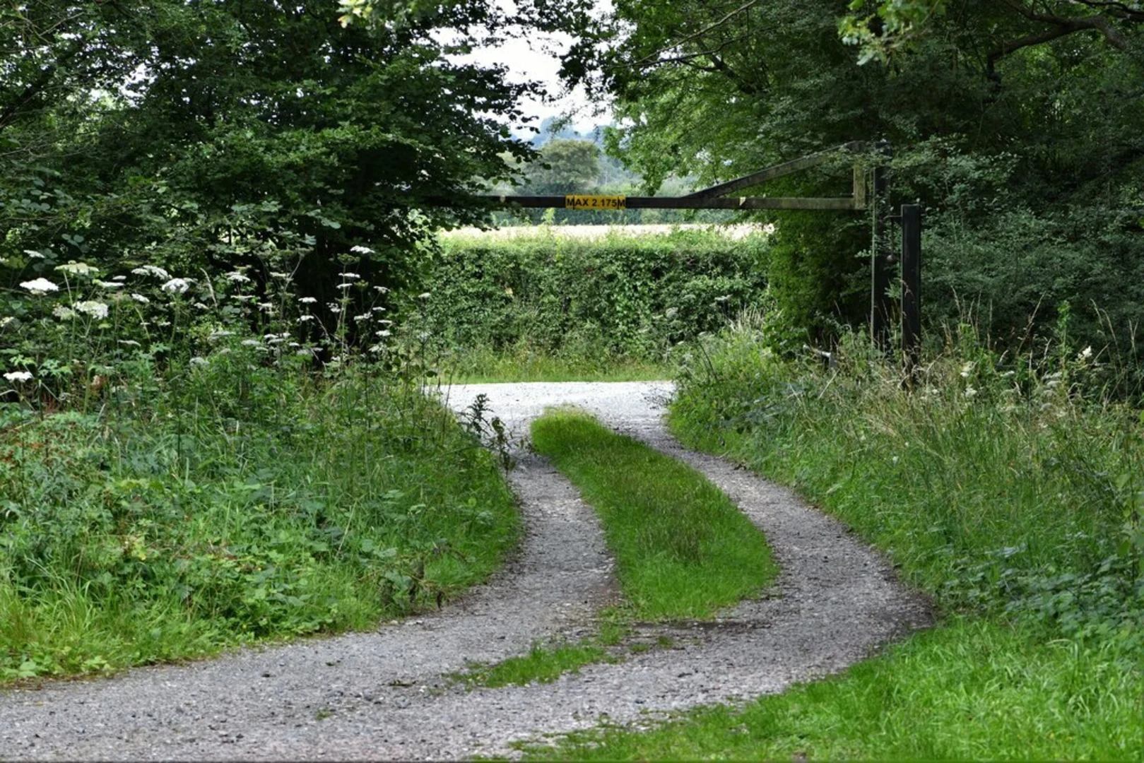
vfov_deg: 13.0
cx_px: 572
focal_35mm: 105
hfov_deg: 19.5
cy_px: 382
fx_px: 3337
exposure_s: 1/200
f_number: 11
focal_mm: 105
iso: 1000
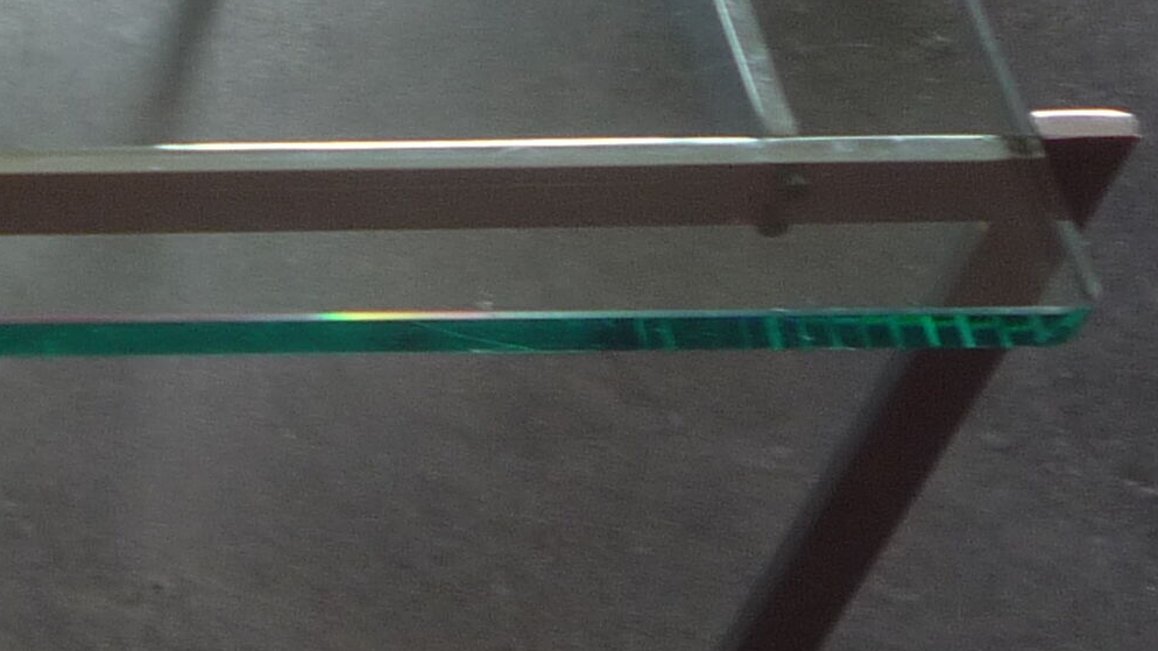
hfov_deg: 15.7
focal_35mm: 120
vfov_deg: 10.0
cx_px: -809
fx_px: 3684
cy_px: 15
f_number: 3.3
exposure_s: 1/40
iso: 100
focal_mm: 5.2
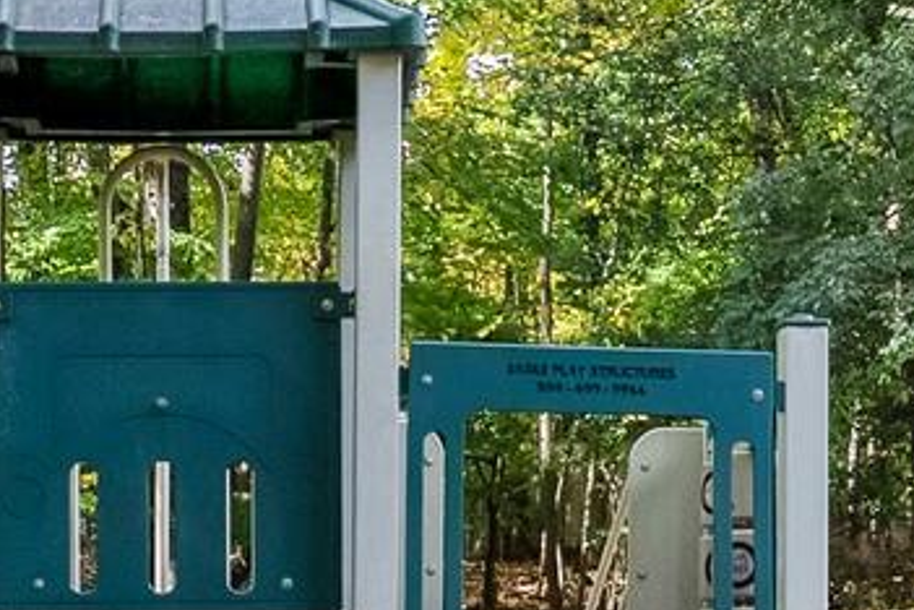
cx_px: 245
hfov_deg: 18.3
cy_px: 212
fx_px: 2818
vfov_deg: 12.3
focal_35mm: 111
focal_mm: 19
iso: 400
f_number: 6.3
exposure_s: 1/320
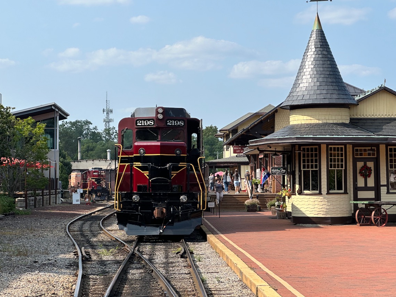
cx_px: 206
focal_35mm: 86
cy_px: 133
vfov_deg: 17.2
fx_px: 984
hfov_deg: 22.8
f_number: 2.8
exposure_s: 1/727
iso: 32
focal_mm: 9
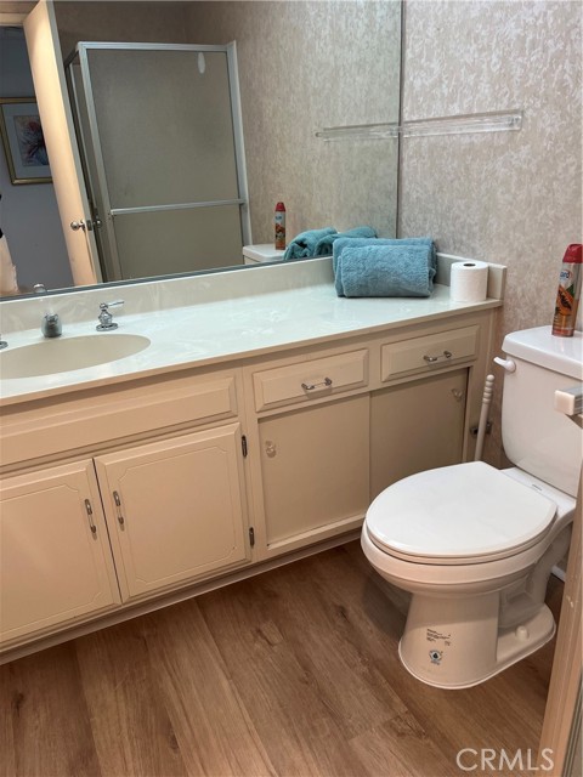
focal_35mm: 26
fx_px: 584
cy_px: 388
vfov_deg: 67.3
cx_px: 292
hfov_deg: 53.1
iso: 64
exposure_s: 1/60
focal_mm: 5.1
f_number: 1.6
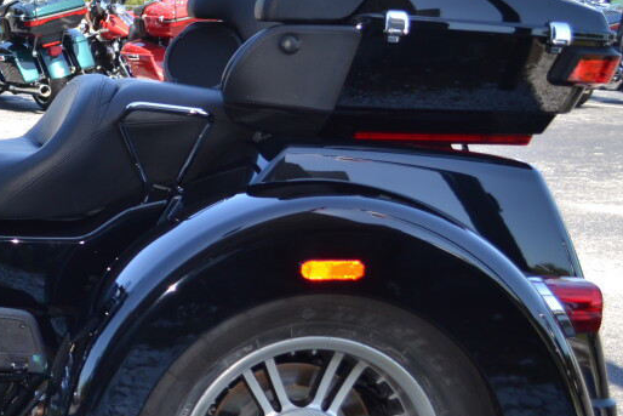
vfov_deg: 19.5
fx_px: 1212
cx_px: -64
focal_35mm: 70
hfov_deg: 26.5
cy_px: 211
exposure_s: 1/200
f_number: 4
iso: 100
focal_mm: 20
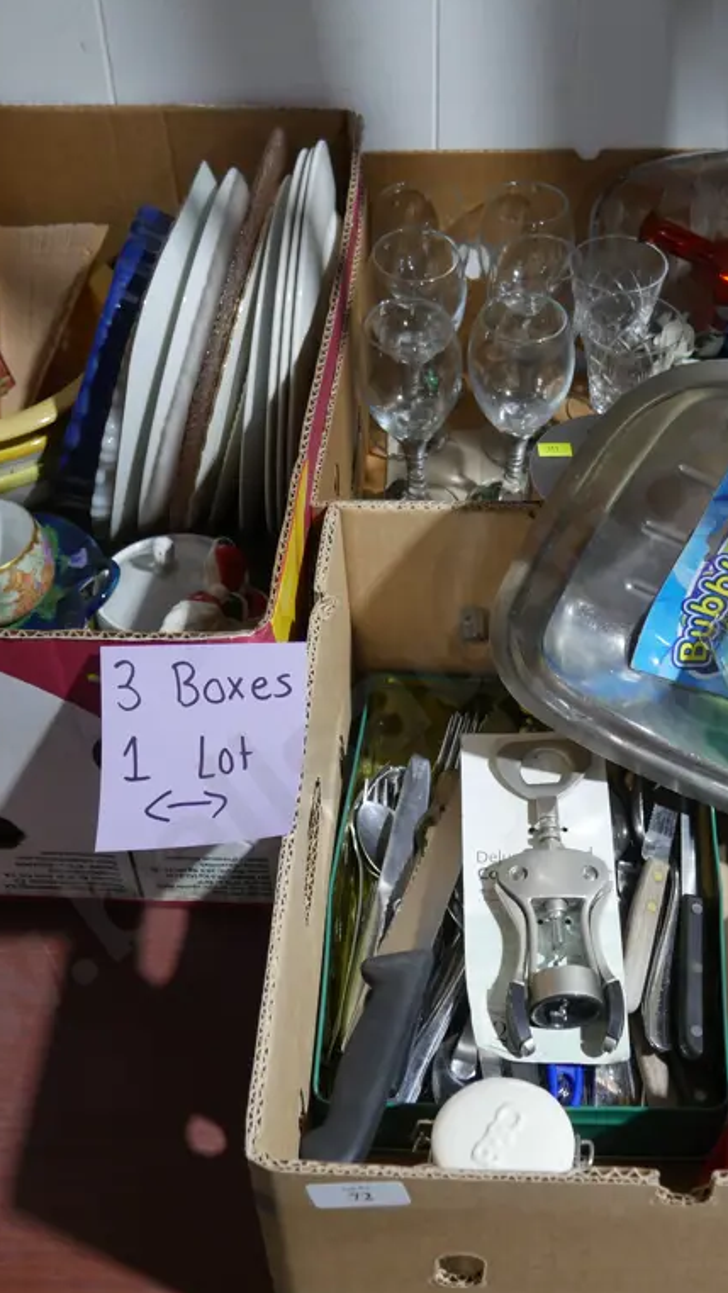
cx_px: 465
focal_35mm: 41
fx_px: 1406
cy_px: 651
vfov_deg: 49.4
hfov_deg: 28.9
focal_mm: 14
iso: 500
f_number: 3.5
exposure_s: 1/60
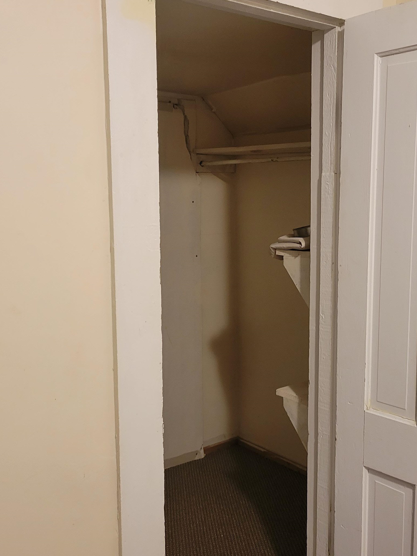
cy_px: 291
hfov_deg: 36.6
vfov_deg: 47.8
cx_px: 255
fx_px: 626
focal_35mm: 39
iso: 320
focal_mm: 5.4
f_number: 1.8
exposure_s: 1/40
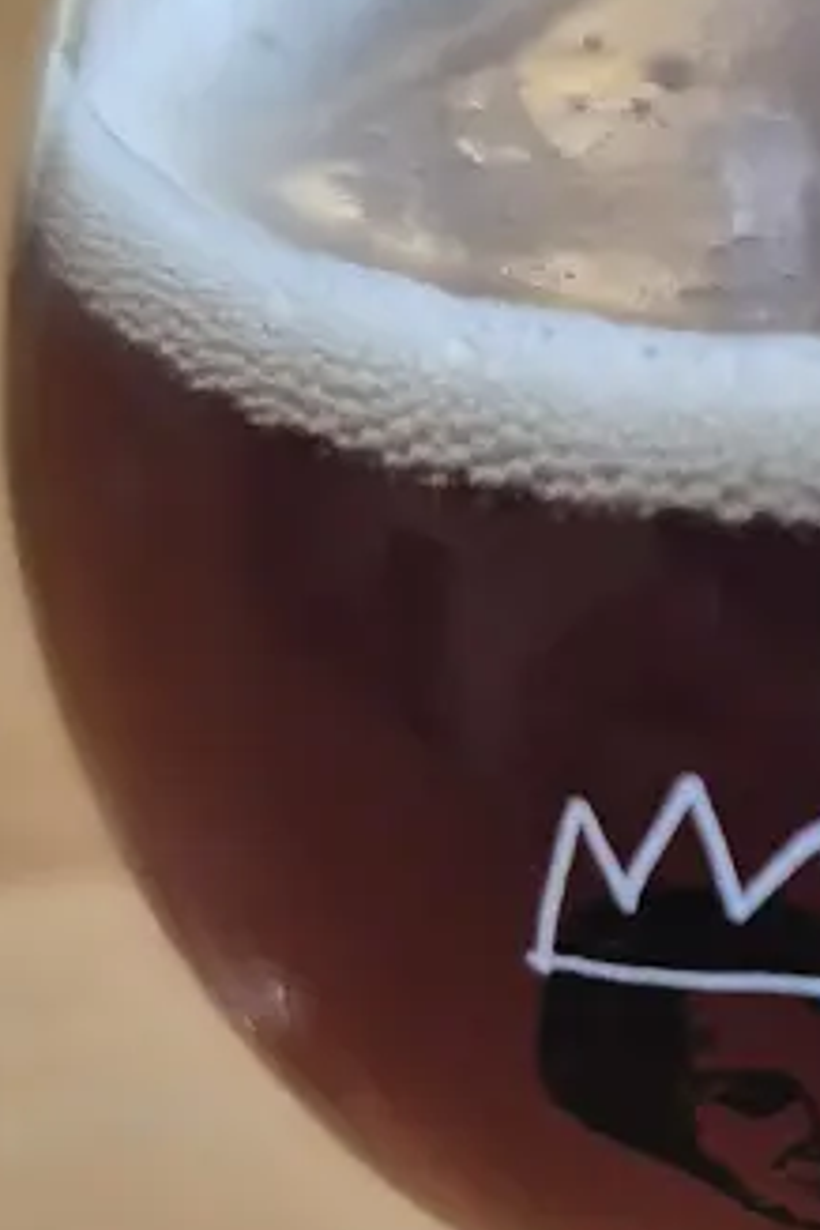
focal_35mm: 75
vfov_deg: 26.6
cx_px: 1238
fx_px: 2562
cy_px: 925
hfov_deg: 16.5
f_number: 1.8
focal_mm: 5.4
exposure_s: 1/60
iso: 640
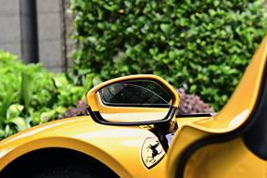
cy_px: 175
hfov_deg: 9.7
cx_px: 340
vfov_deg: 6.6
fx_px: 1543
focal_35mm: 208
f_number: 4
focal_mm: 60
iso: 320
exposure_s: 1/500
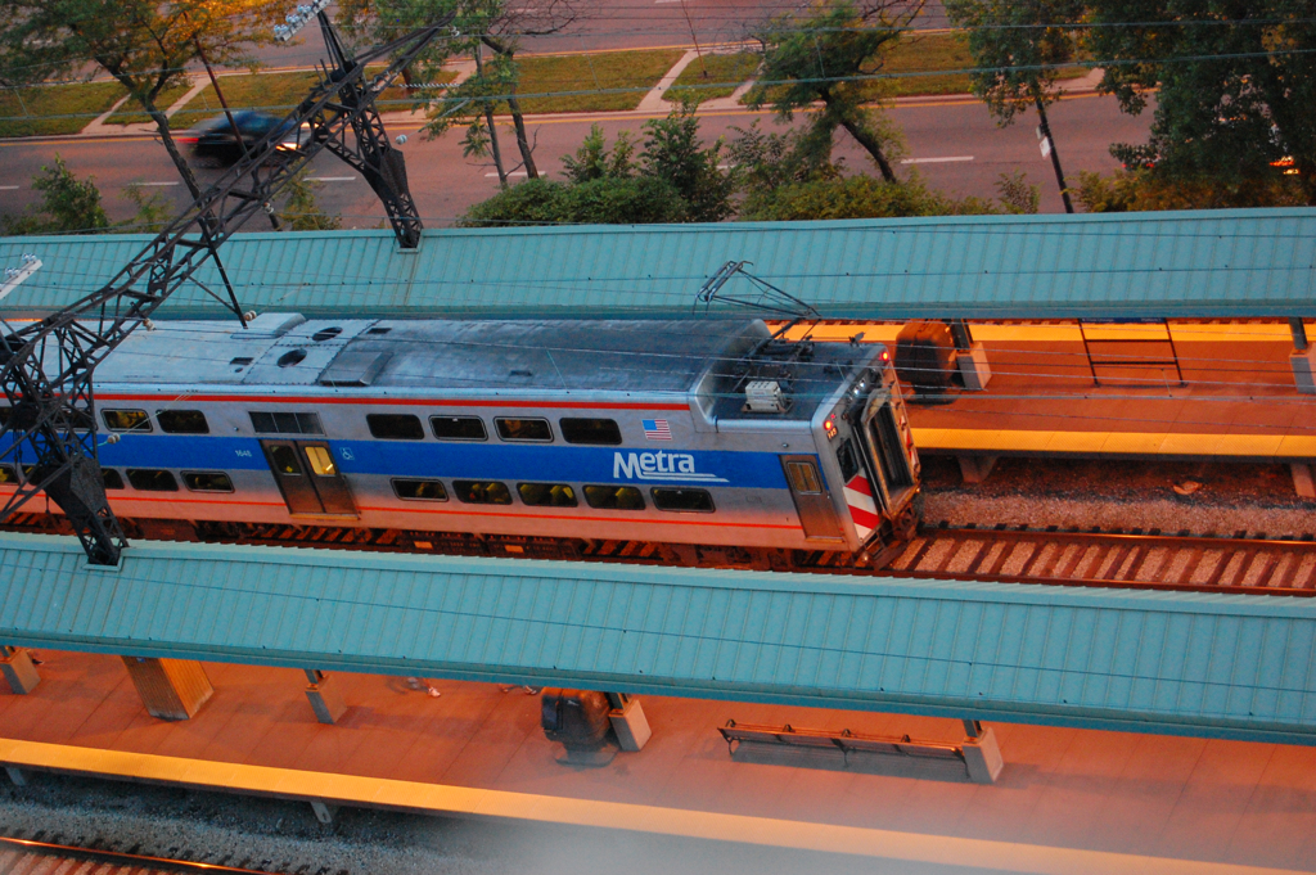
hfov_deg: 24.6
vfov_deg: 16.5
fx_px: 3013
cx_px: 658
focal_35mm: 82
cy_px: 438
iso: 1600
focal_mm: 55
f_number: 5.6
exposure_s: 1/15
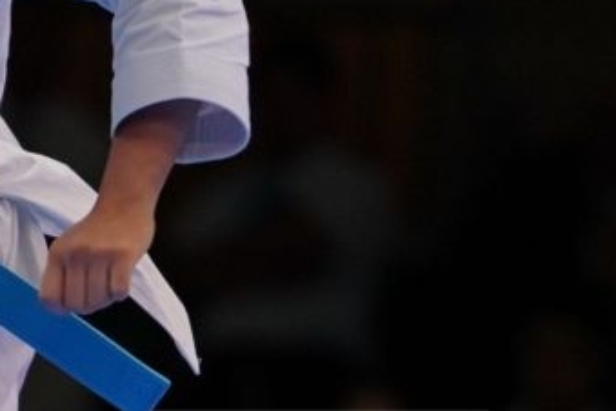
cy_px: 576
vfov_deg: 1.3
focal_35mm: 1052
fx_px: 17999
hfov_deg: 2.0
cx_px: -296
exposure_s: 1/1000
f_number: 2.8
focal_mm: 198
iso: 500
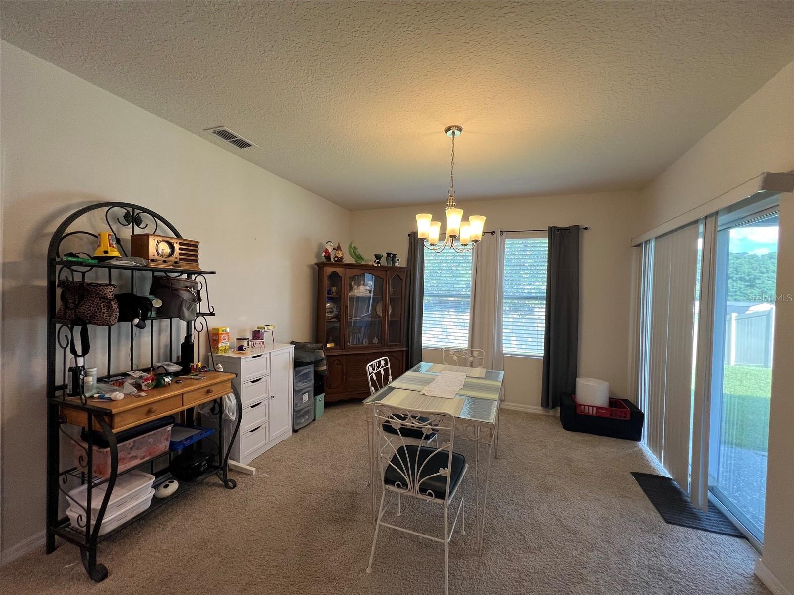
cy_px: 298
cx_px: 397
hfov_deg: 106.2
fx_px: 298
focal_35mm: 13
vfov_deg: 89.9
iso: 100
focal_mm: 1.57
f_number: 1.8
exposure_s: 1/120
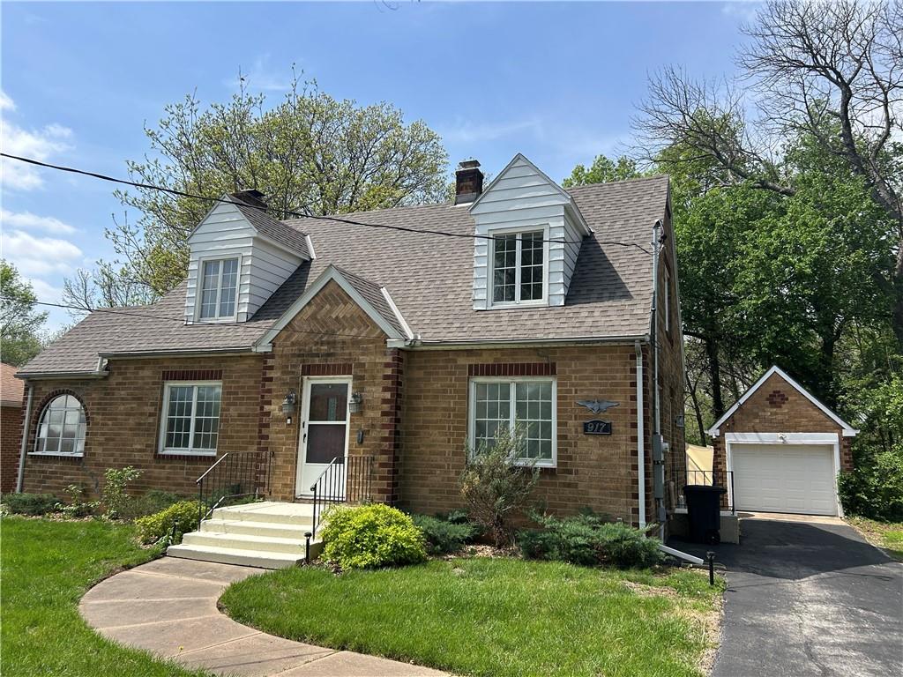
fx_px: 678
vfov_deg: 53.1
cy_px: 338
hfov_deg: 67.3
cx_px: 452
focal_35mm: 26
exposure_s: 1/3356
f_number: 1.5
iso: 50
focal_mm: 5.7
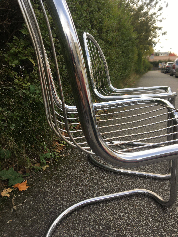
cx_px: 89
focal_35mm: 29
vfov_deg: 61.7
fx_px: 199
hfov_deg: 48.2
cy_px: 118
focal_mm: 4.15
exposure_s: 1/292
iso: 25
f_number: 2.2
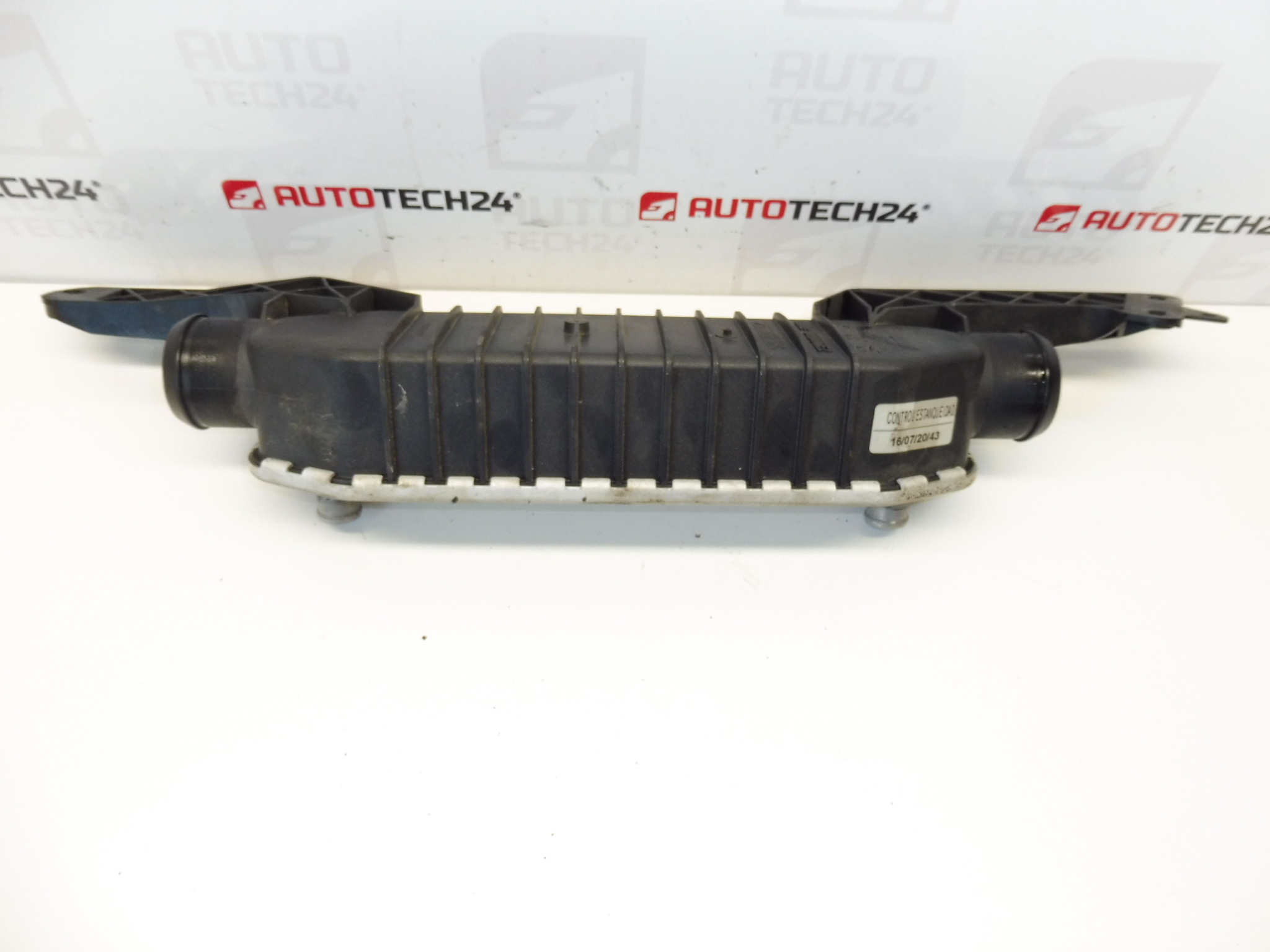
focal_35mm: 25
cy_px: 476
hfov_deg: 69.4
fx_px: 917
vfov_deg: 54.9
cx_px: 635
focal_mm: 4.4
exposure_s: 1/80
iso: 200
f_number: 3.5
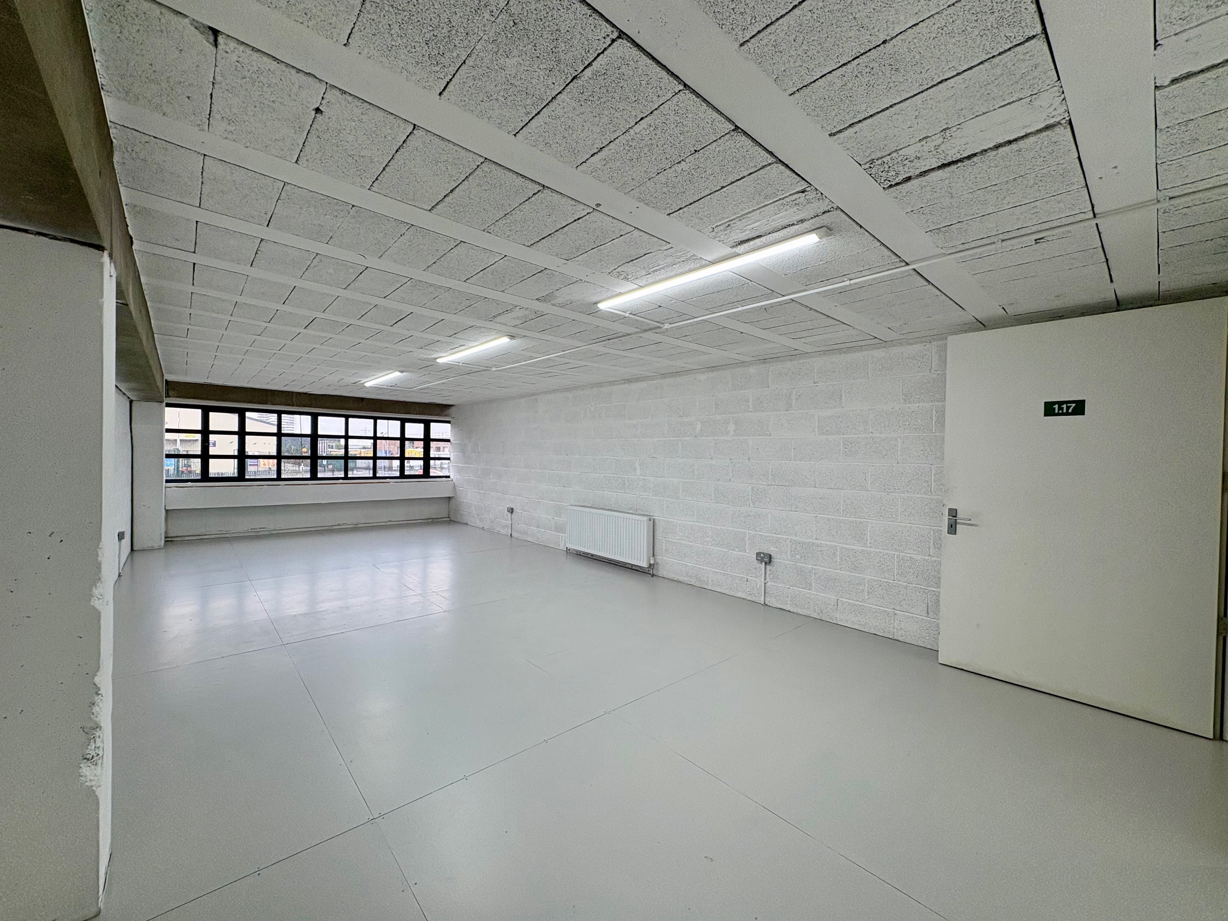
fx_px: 497
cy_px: 460
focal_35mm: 14
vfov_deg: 85.7
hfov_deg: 102.1
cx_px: 614
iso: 64
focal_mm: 2.22
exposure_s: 1/113
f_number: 2.2
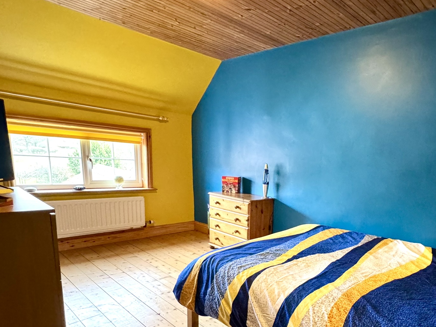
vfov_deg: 61.6
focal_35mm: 21
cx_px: 290
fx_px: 265
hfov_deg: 76.5
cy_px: 223
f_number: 2.2
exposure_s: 1/60
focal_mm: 2.22
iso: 1000
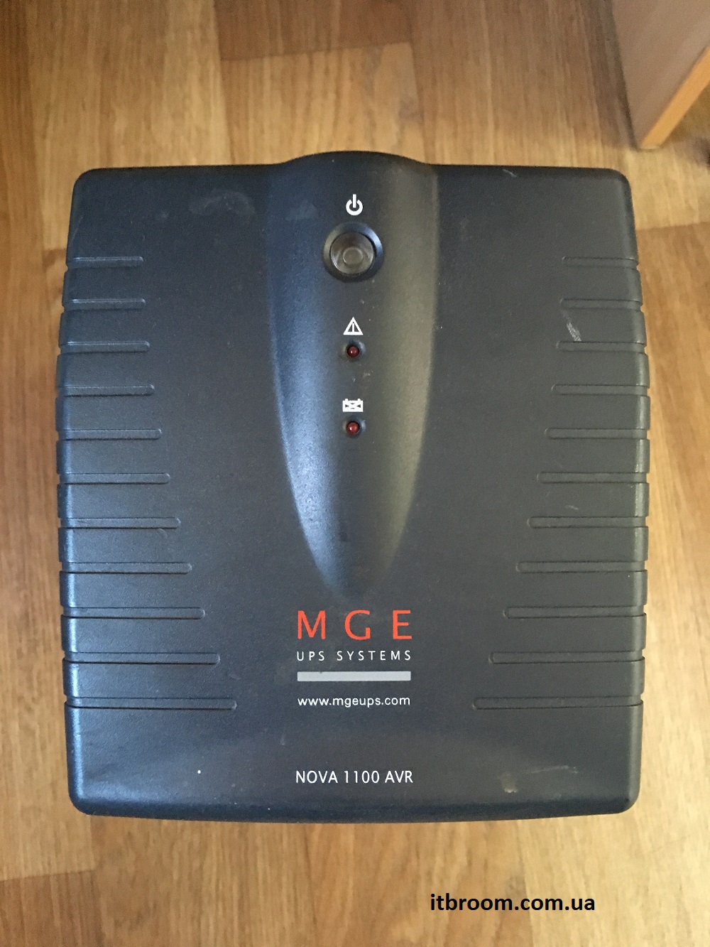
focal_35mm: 29
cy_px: 474
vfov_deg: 61.7
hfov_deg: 48.2
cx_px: 355
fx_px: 793
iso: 320
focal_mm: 4.15
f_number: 2.2
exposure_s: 1/17
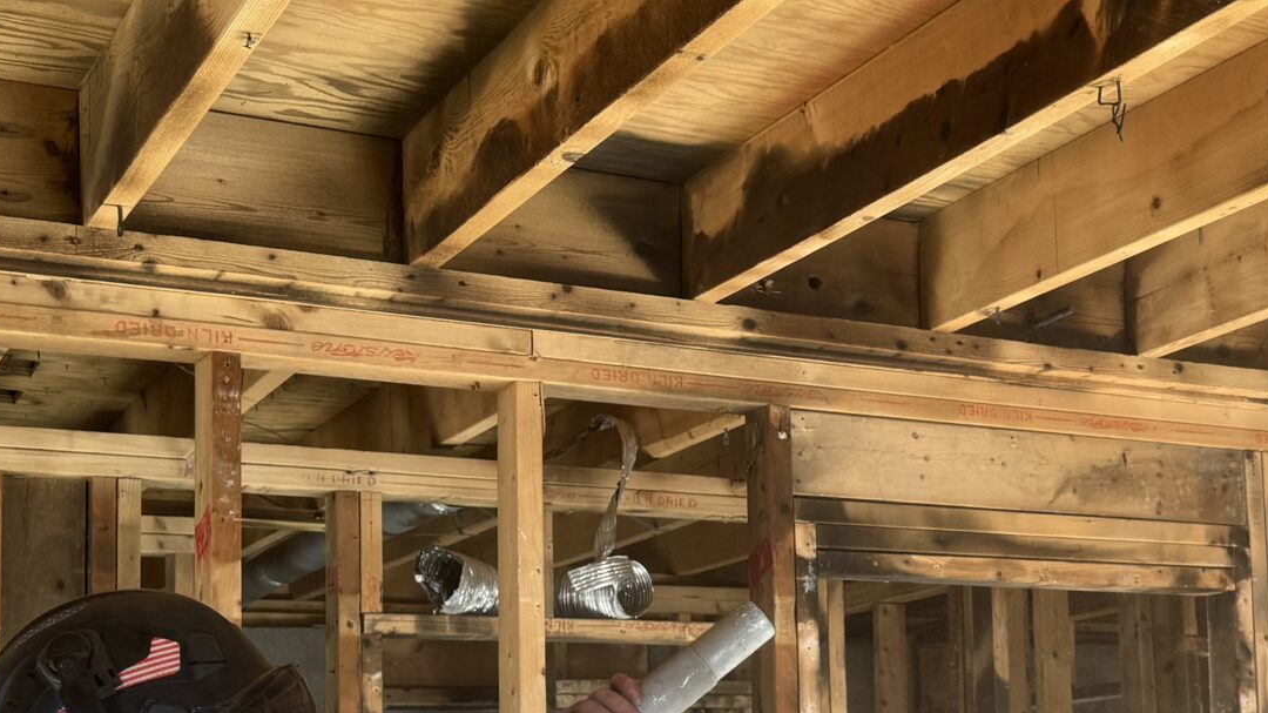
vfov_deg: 19.2
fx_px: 2084
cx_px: 1058
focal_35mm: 62
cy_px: 583
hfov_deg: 32.7
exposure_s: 1/121
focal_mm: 6.76
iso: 80
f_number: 1.78
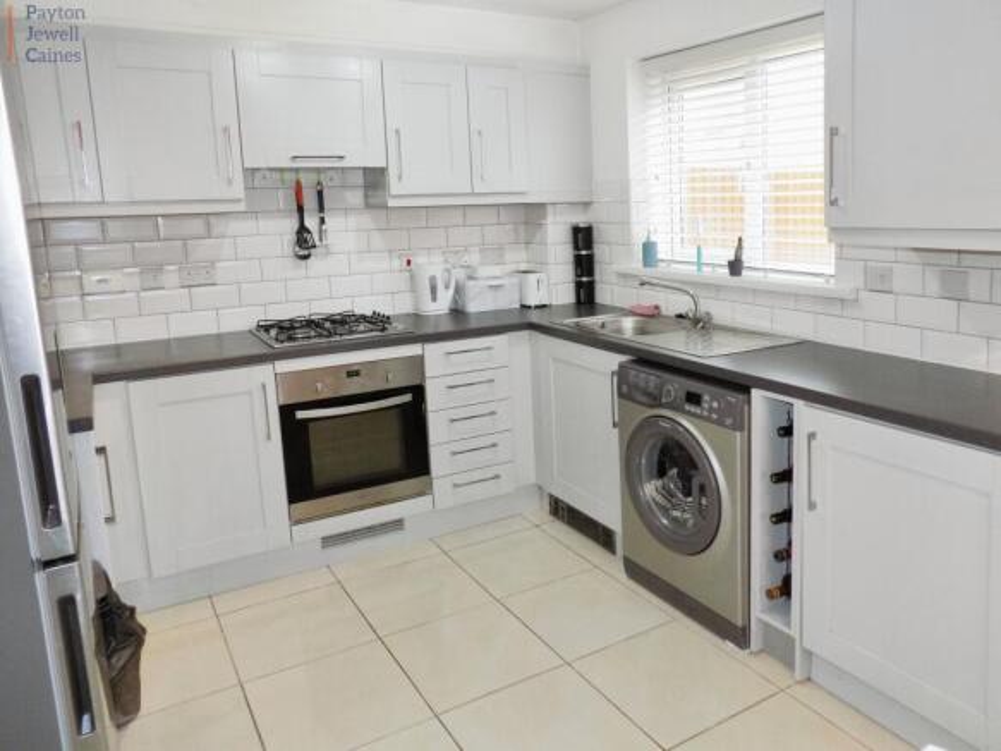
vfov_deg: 56.8
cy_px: 376
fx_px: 694
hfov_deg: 71.6
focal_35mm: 24
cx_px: 500
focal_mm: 4.3
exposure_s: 1/30
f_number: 3.1
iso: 140
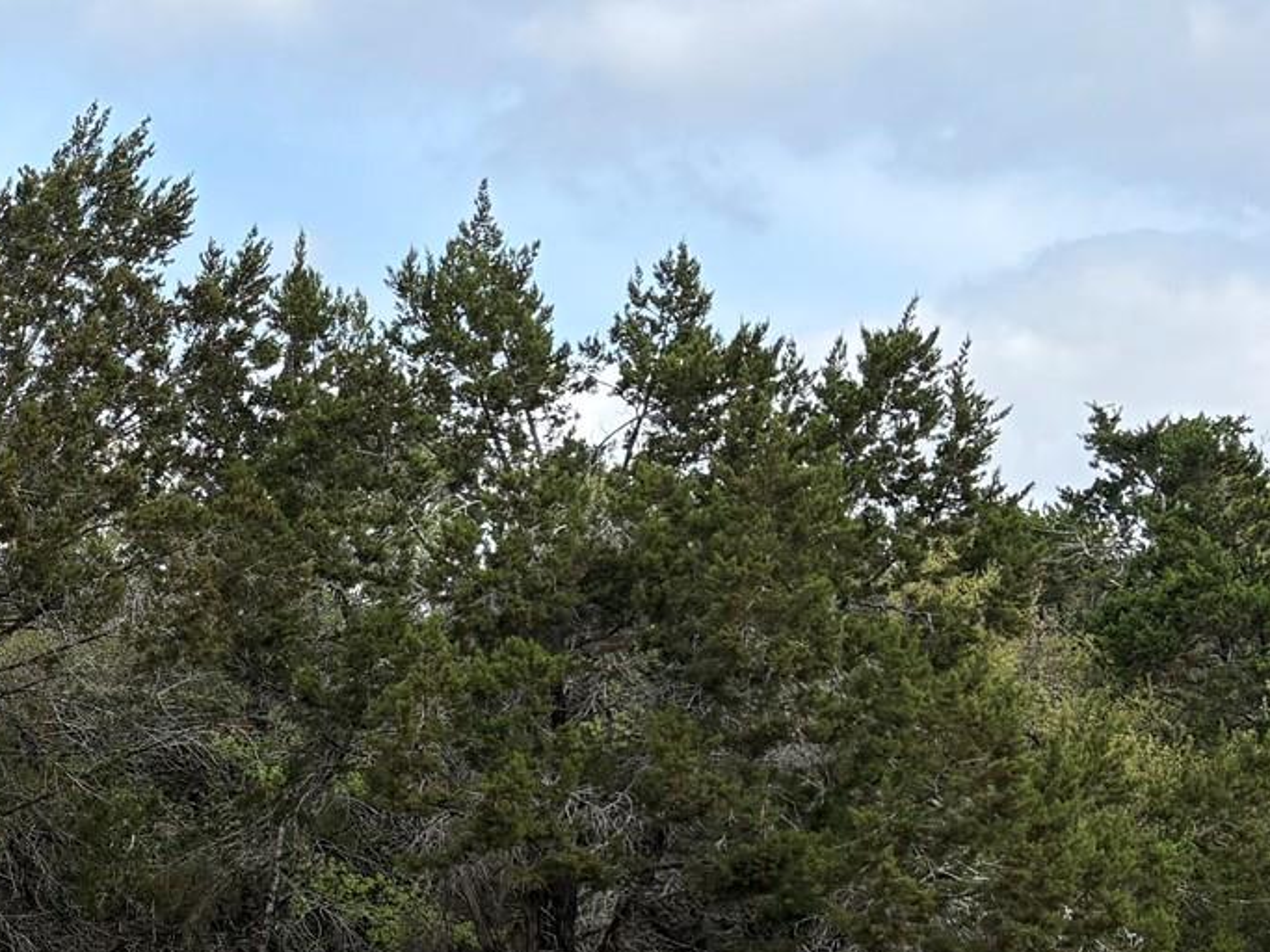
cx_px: -441
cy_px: 920
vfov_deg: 18.5
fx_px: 2861
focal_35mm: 78
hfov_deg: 22.1
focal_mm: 5.96
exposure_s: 1/1420
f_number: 1.6
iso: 50
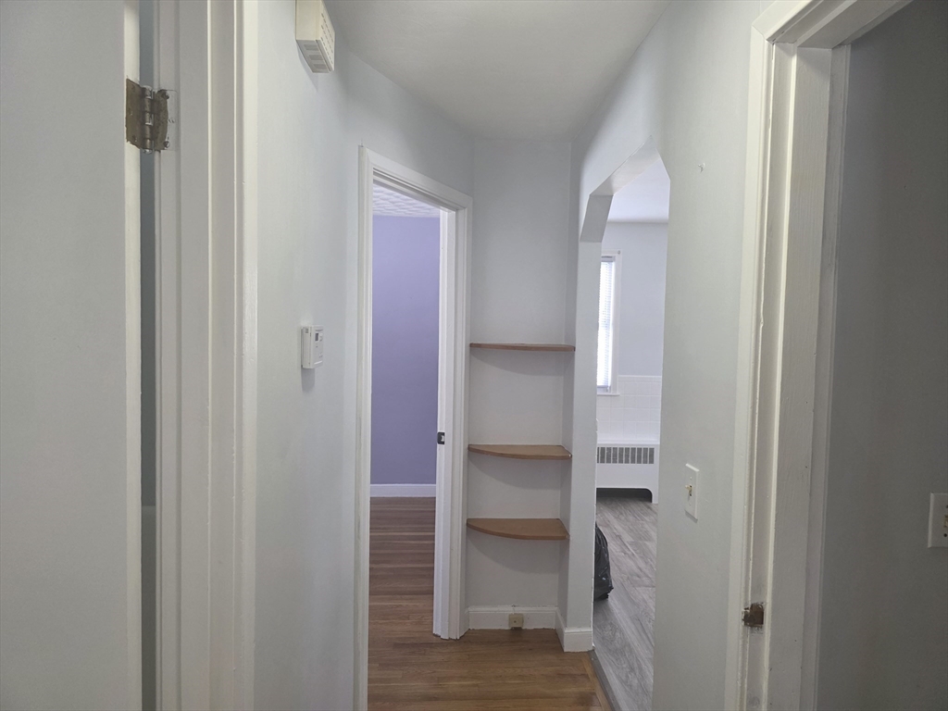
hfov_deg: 73.9
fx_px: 630
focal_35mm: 23
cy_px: 356
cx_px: 474
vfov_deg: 58.9
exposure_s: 1/120
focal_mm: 6.3
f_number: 1.7
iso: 160
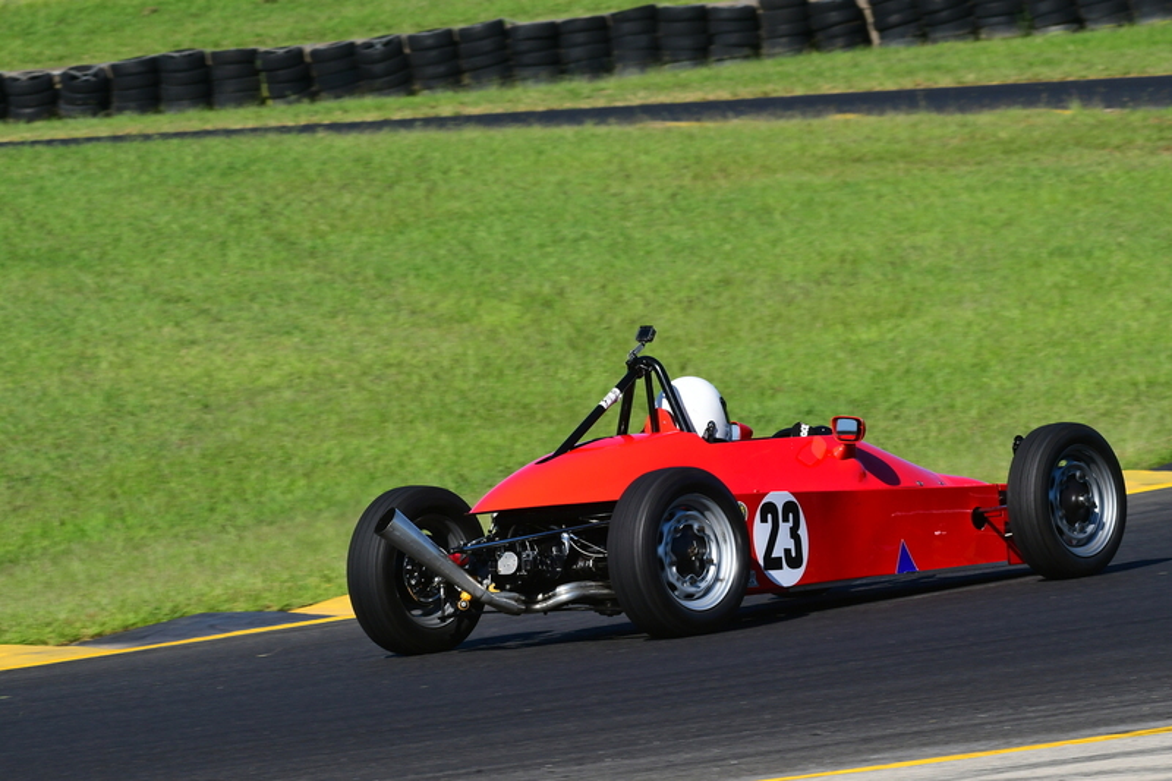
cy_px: 390
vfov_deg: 4.6
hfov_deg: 6.9
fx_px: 9764
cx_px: 586
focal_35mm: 300
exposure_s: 1/640
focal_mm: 200
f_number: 13
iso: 500
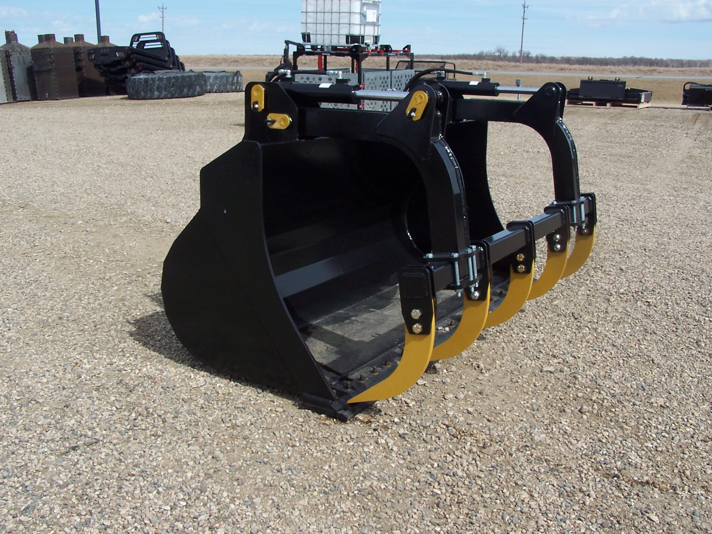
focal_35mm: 38
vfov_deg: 37.7
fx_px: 782
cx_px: 356
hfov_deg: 49.0
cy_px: 267
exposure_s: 1/500
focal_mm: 6.3
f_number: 5.6
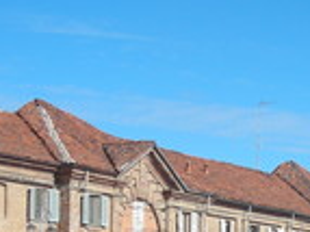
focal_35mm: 133
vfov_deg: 11.0
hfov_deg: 14.7
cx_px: 282
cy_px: 266
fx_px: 1190
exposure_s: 1/178
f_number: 6.4
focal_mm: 6.3
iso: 50
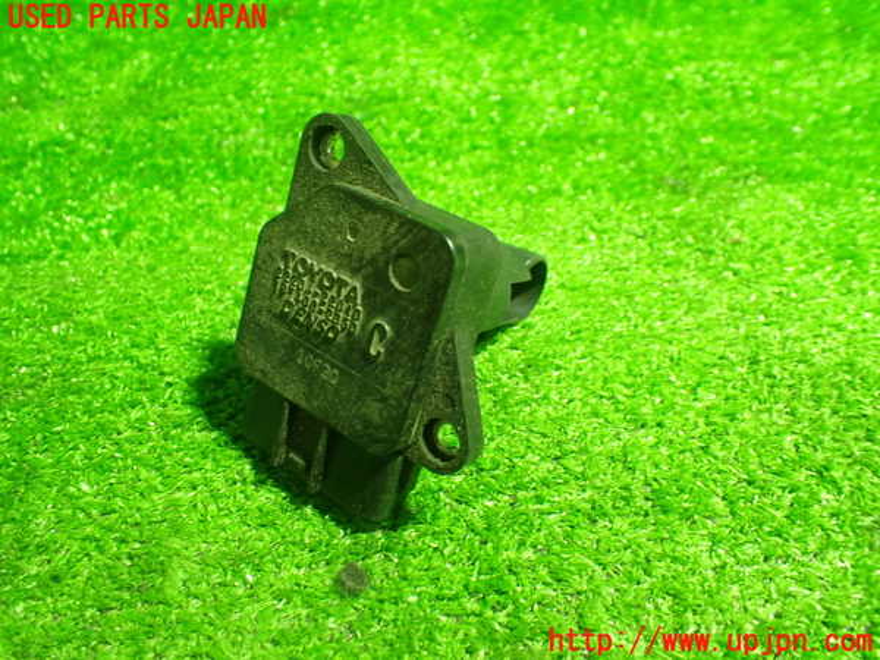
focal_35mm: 30
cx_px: 440
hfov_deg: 60.0
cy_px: 330
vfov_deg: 46.8
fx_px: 763
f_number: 2.3
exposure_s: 1/30
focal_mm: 5.4
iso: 800
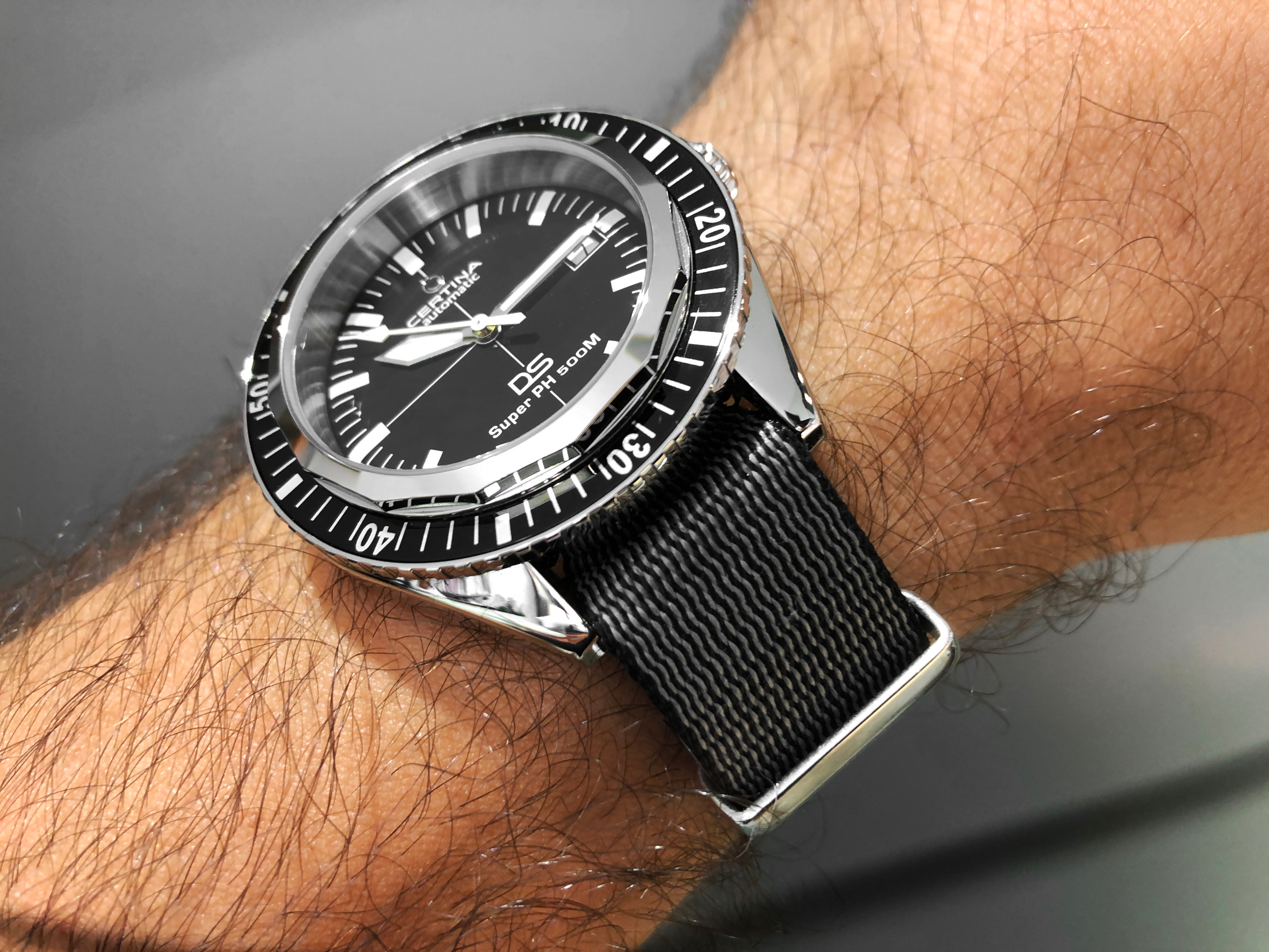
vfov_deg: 49.7
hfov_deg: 63.4
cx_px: 634
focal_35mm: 28
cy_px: 476
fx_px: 1026
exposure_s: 1/20
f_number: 1.8
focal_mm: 4
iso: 40
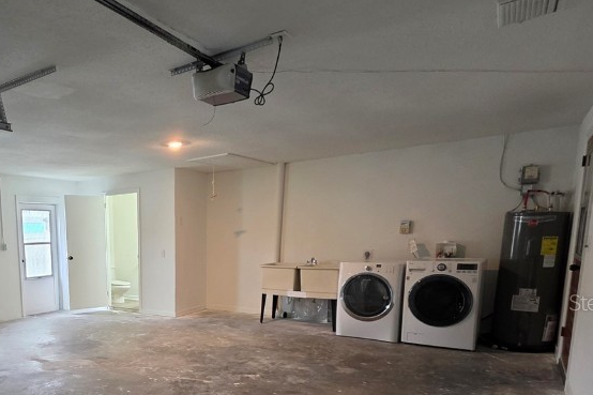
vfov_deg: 49.0
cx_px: 122
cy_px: 302
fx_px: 412
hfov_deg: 65.4
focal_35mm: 25
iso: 500
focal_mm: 2.2
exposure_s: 1/60
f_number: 1.9
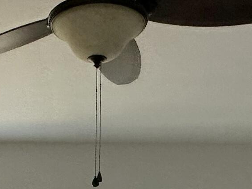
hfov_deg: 25.9
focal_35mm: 74
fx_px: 539
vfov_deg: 16.7
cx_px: 56
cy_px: 335
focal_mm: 2.22
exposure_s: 1/120
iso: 160
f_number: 2.2
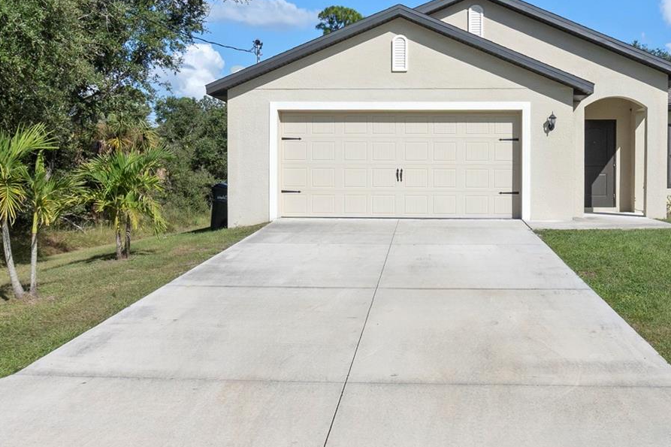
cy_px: 216
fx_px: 801
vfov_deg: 31.2
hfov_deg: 45.2
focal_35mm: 43
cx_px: 407
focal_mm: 16
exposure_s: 1/3200
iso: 400
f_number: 8
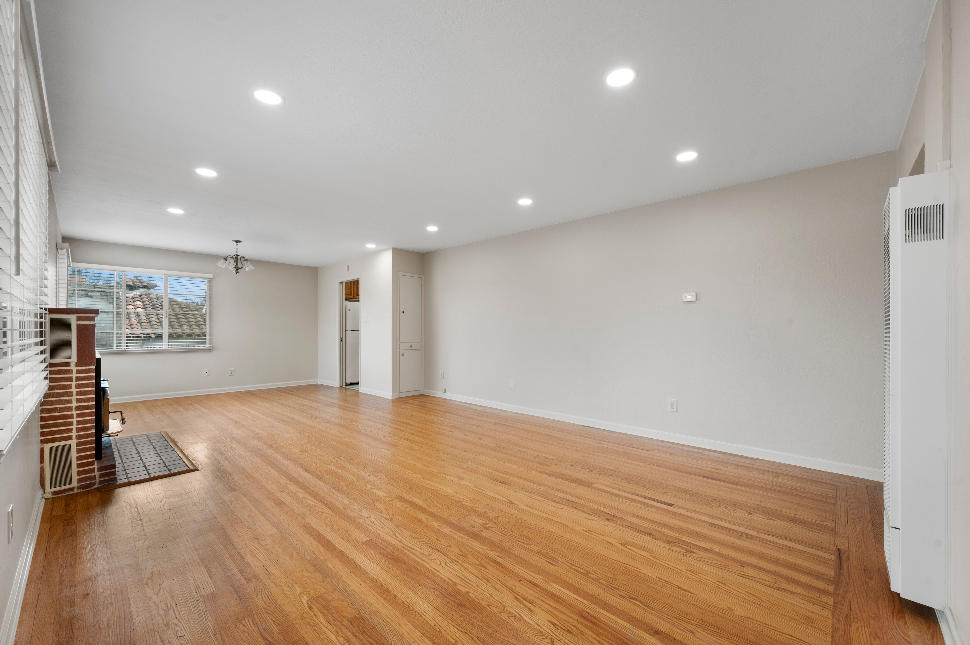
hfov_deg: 104.3
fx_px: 377
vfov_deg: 81.1
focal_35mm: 14
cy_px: 322
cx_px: 485
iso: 320
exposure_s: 1/4
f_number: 9
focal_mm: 14
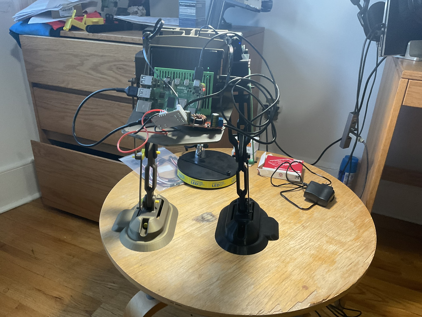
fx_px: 354
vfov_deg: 48.2
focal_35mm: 29
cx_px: 211
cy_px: 158
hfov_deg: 61.7
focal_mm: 3
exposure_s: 1/60
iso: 160
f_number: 1.8
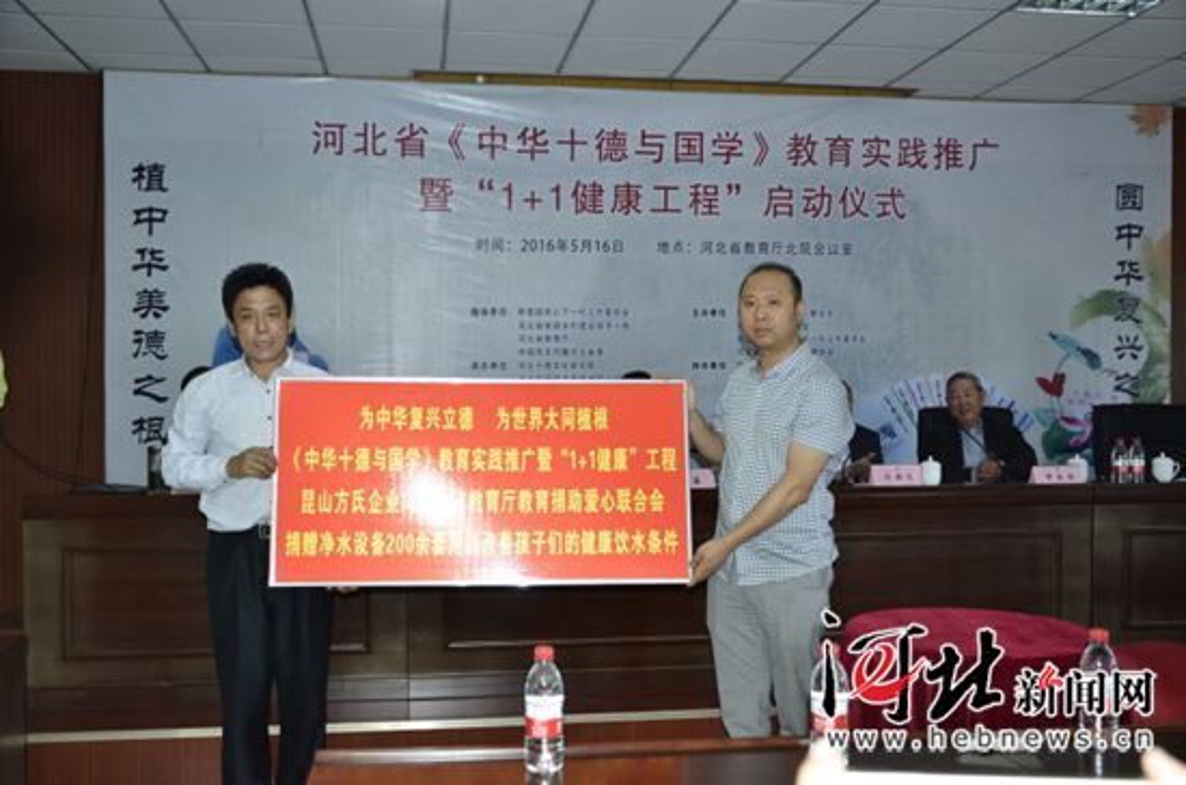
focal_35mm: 36
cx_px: 593
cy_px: 392
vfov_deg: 36.7
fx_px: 1183
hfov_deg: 53.2
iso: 400
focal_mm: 24
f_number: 3.8
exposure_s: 1/60
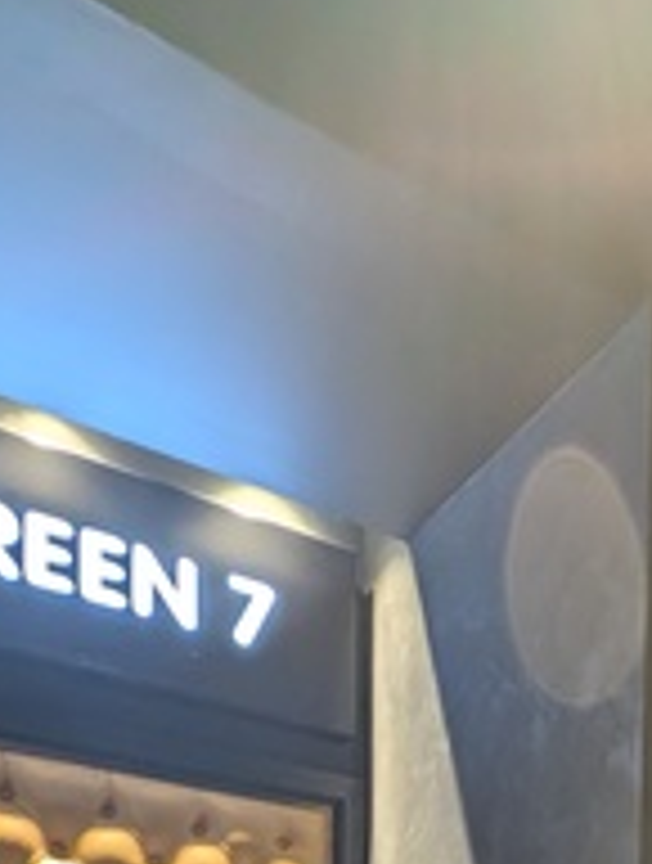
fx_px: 1000
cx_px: 621
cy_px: 1152
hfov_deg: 33.6
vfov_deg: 33.0
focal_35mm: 40
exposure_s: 1/25
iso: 377
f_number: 1.95
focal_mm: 2.23
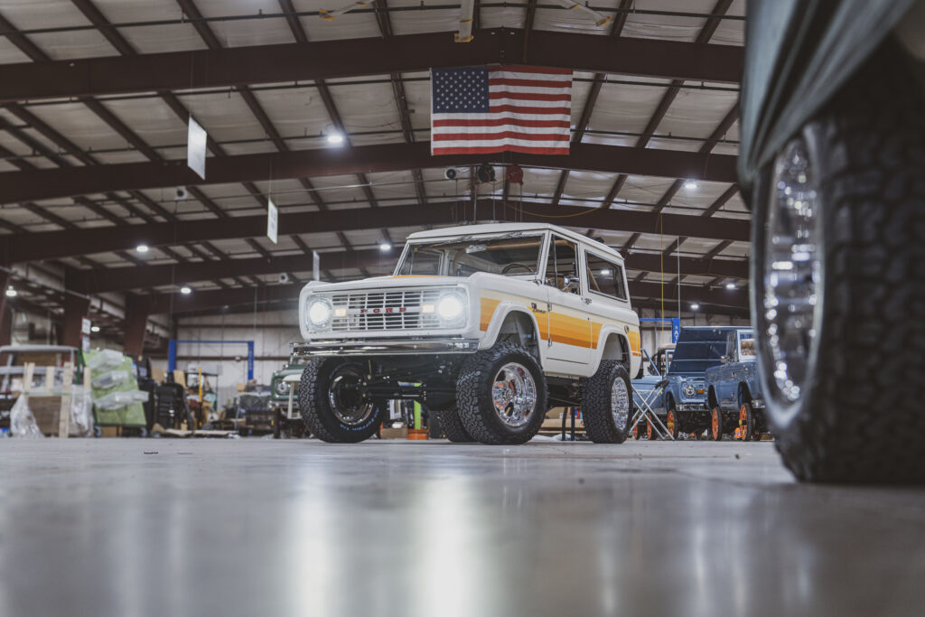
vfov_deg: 30.5
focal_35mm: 44
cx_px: 462
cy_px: 308
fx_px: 1131
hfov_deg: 44.5
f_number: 2.8
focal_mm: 44
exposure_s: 1/50
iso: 400
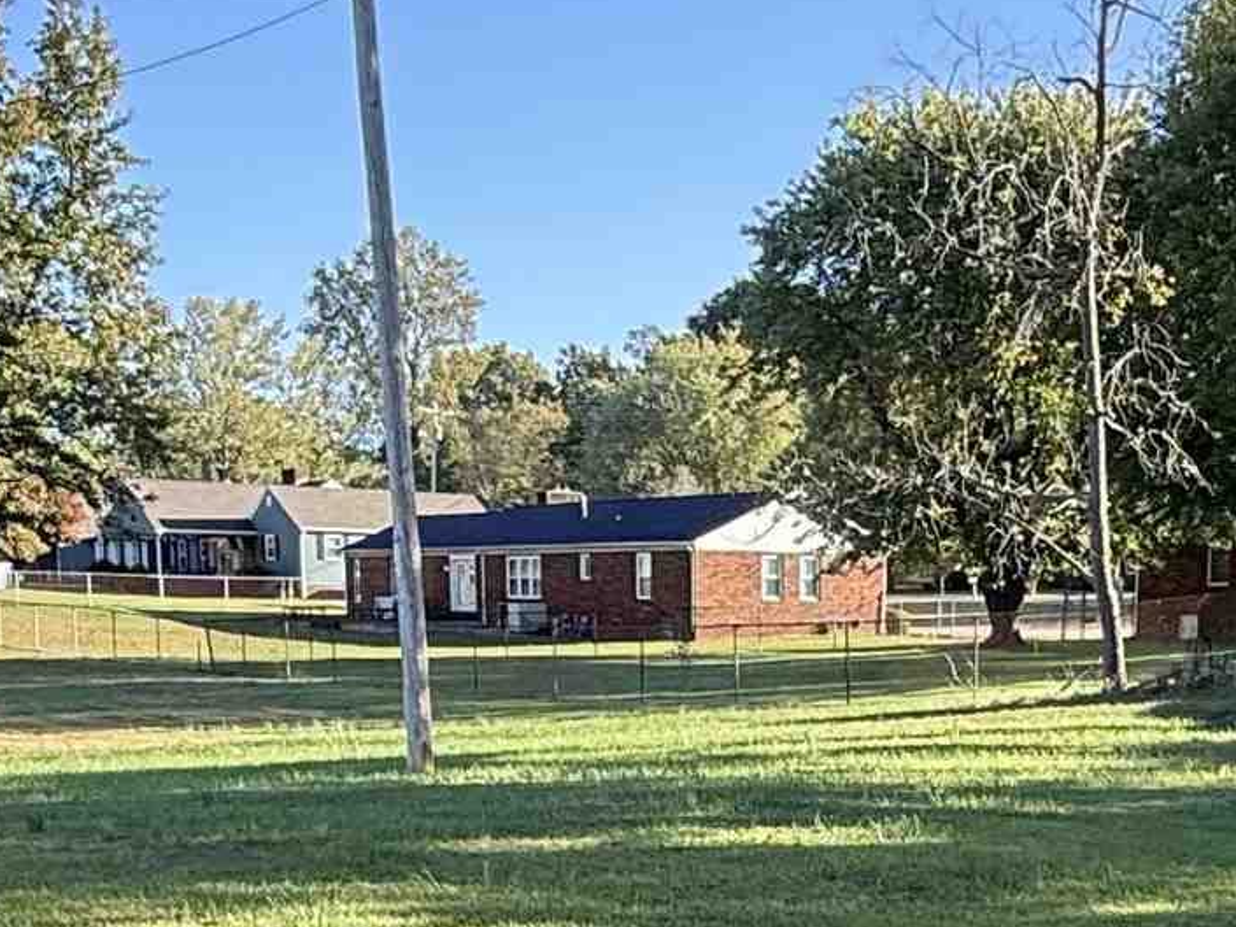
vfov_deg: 22.6
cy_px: 1025
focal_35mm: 61
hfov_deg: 31.2
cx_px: 903
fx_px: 2178
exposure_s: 1/310
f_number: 2.2
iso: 64
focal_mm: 2.22
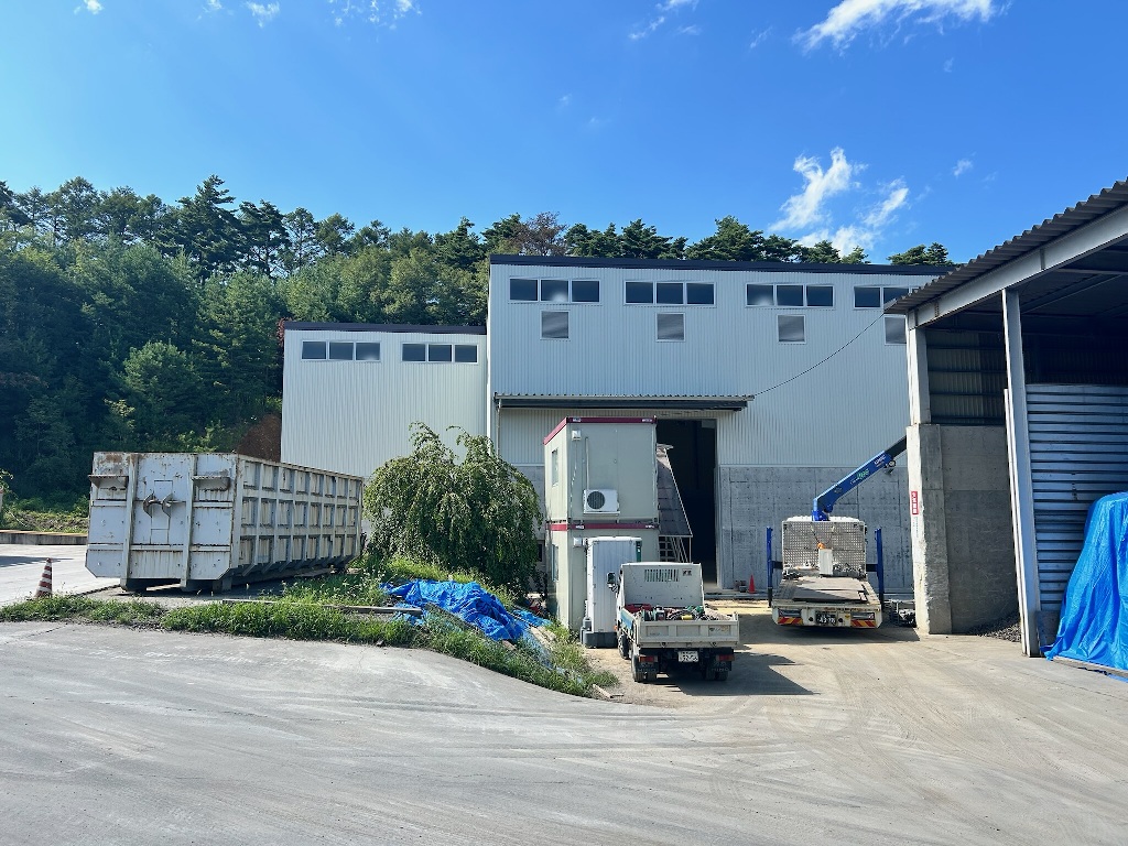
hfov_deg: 67.3
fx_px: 847
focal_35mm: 26
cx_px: 564
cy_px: 423
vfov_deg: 53.1
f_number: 1.5
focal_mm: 5.7
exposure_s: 1/2513
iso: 50
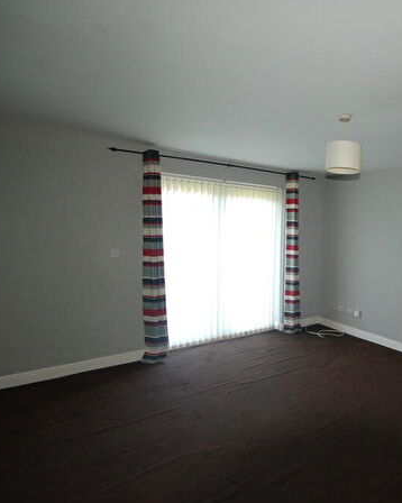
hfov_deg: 56.8
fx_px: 327
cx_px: 340
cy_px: 249
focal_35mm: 22
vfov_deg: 75.1
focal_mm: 10
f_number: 4
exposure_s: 1/50
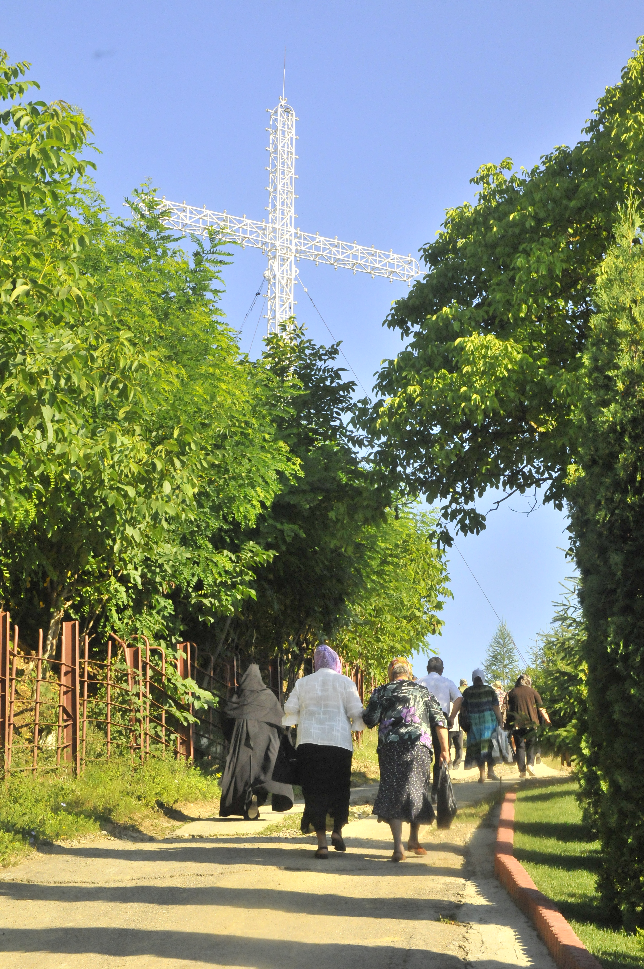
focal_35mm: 72
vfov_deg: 28.1
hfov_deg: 18.9
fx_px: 1937
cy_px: 484
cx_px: 322
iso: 1600
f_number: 14
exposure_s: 1/800
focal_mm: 48
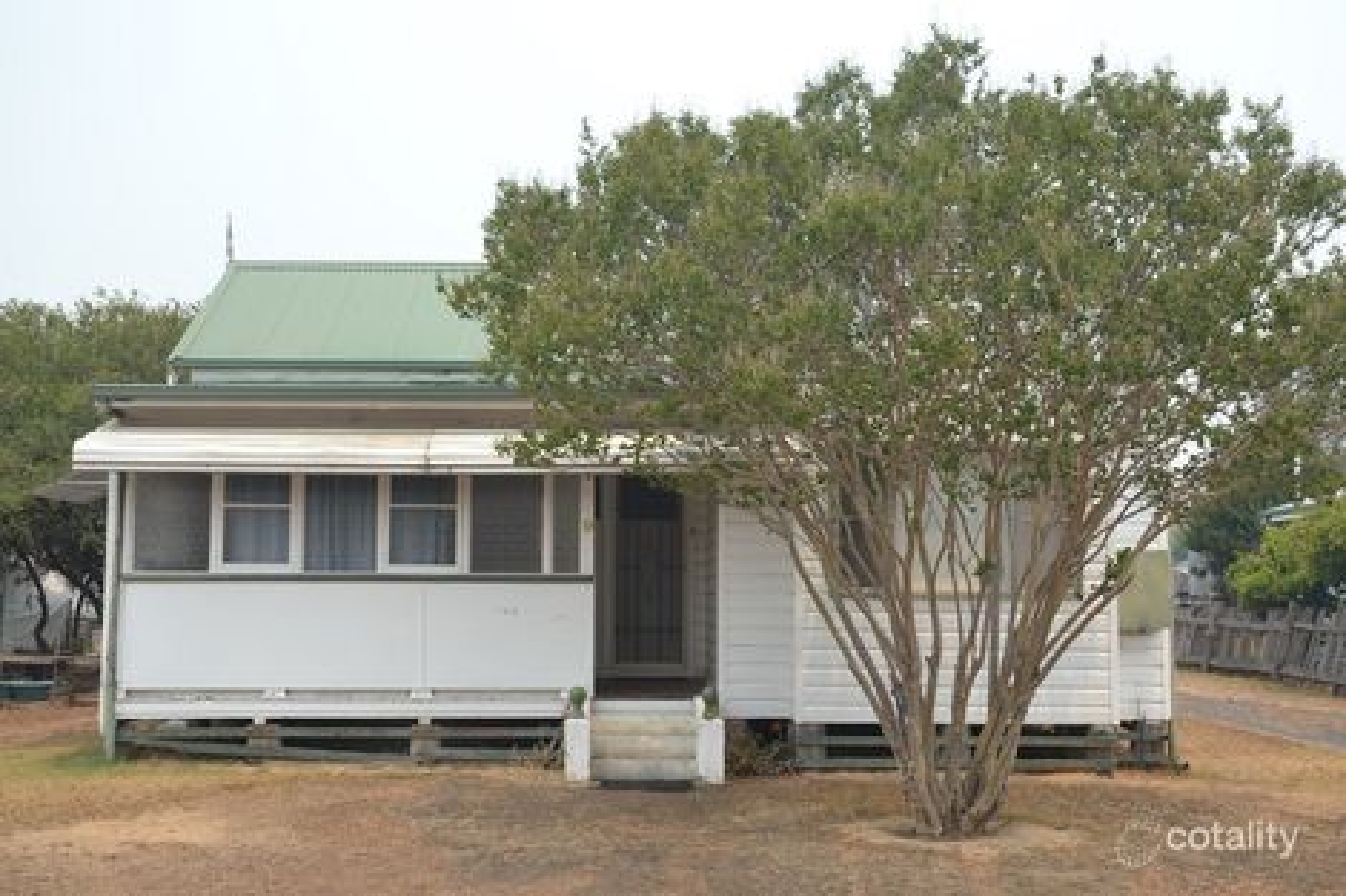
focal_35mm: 36
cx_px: 673
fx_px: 1345
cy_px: 448
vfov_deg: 36.8
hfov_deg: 53.1
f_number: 7.1
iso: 100
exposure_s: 1/200
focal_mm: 24
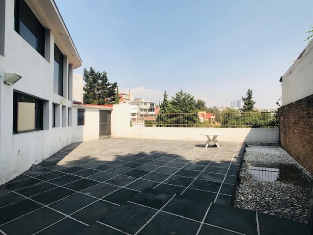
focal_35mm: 28
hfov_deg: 63.4
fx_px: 253
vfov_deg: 49.8
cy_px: 118
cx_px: 156
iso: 20
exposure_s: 1/1623
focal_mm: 3.99
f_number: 1.8
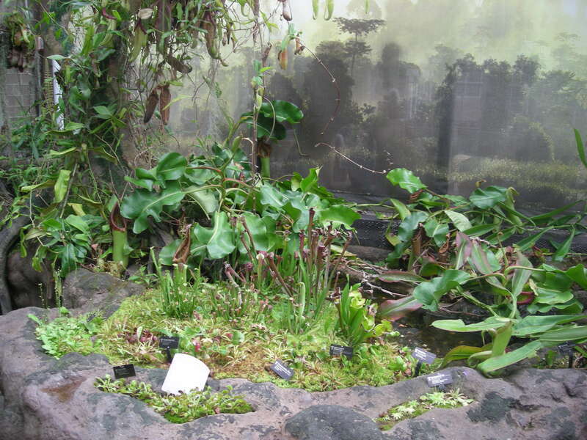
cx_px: 294
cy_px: 220
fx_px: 594
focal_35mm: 35
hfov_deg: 52.6
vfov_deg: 40.7
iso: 124
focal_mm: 5.7
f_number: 2.8
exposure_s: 1/60
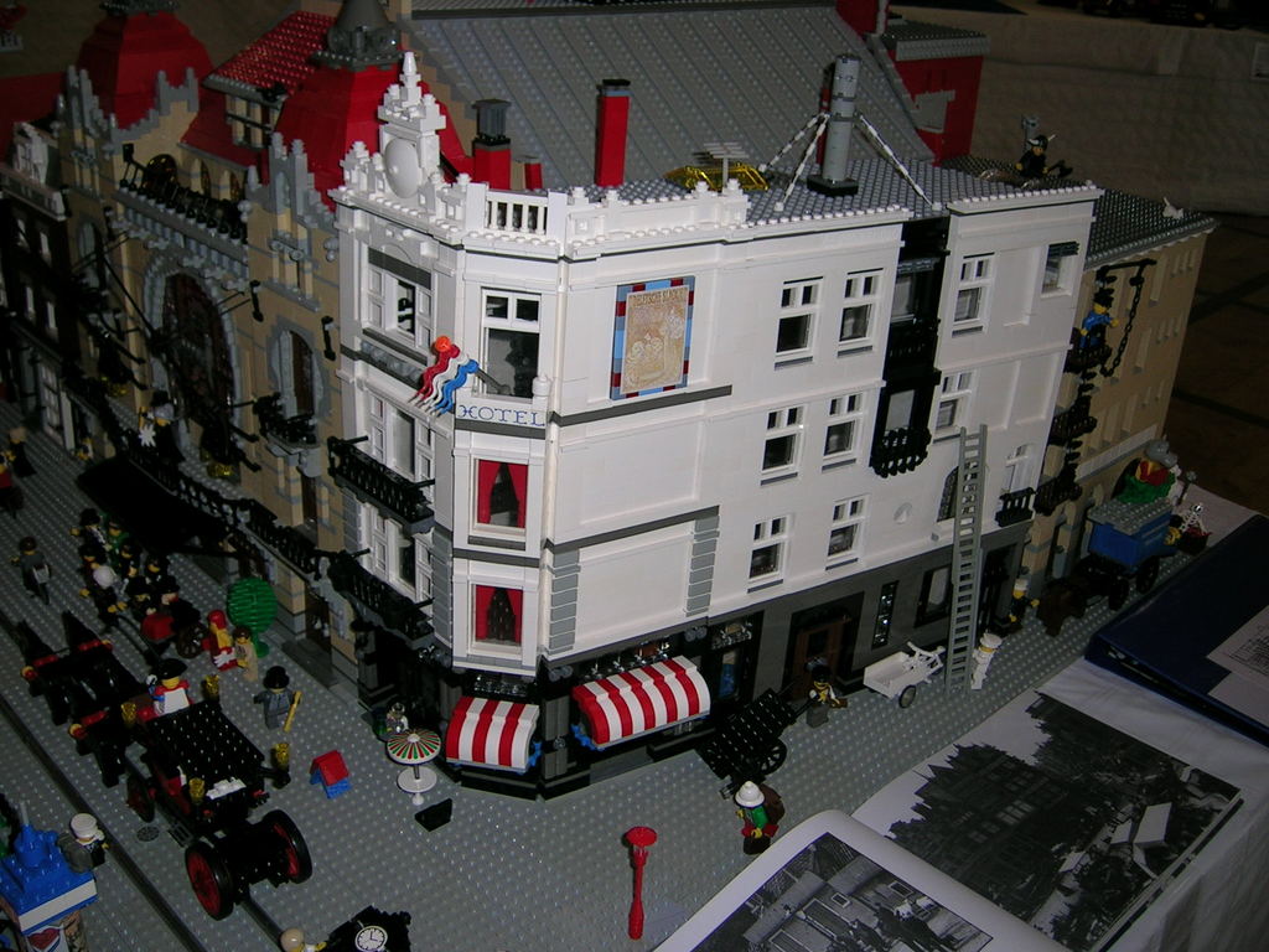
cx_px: 634
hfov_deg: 52.6
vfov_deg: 40.7
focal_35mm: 35
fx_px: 1283
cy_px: 476
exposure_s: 1/60.1
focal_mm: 5.4
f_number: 2.8
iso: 50
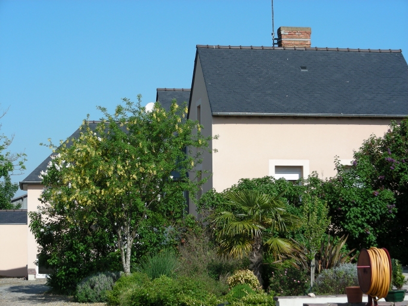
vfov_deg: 17.0
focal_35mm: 87
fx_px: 1026
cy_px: 153
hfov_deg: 22.5
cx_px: 204
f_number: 4
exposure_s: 1/507
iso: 50
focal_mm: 14.6
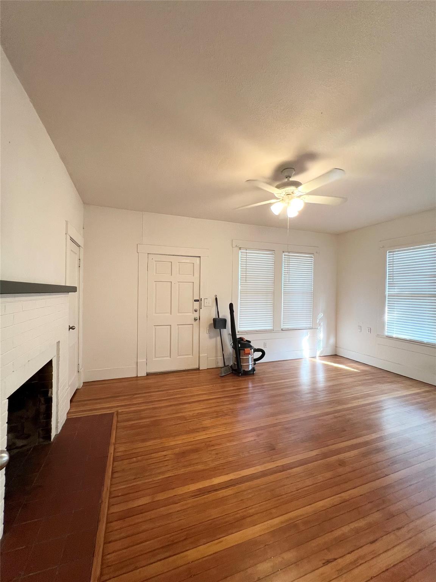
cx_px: 218
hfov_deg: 89.9
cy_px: 291
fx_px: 218
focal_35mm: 13
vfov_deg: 106.2
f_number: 1.8
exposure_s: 1/60
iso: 160
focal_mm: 1.57
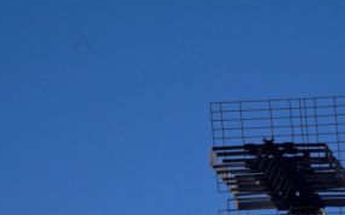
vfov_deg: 0.6
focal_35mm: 2130
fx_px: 20015
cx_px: 273
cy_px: 448
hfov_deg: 1.0
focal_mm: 500
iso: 100
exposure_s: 1/1250
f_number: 8
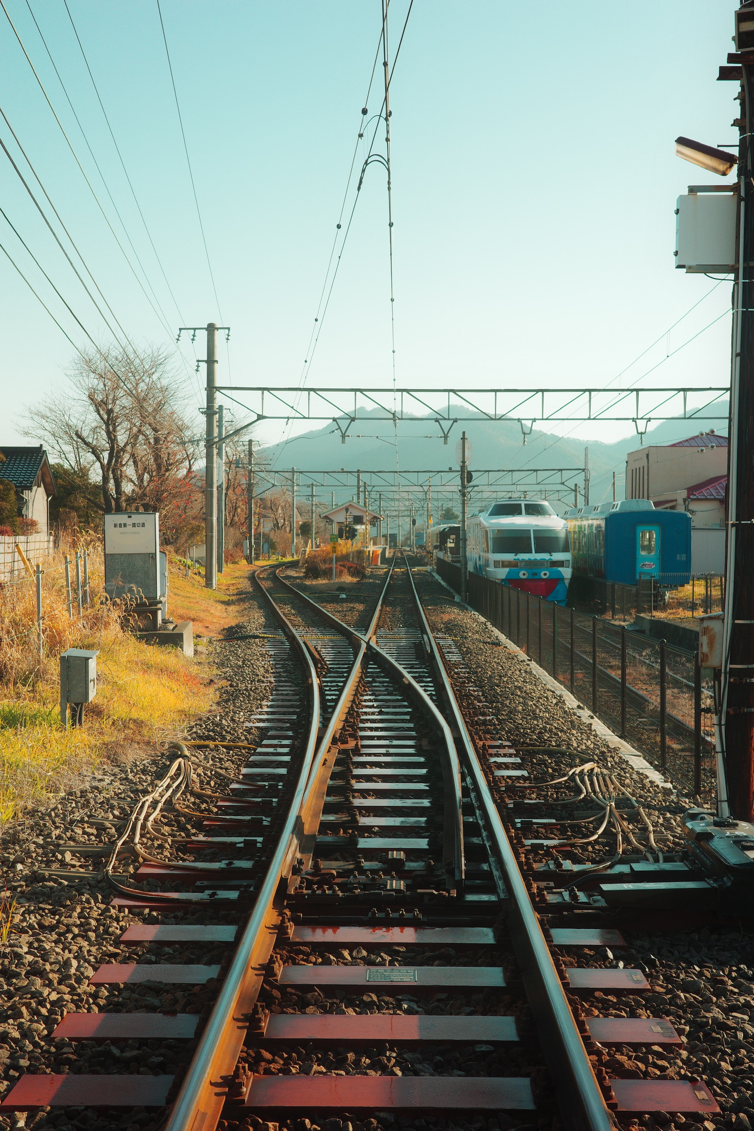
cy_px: 566
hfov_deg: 33.4
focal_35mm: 40
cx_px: 377
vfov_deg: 48.5
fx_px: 1257
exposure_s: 1/500
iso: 200
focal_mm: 26
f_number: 5.6
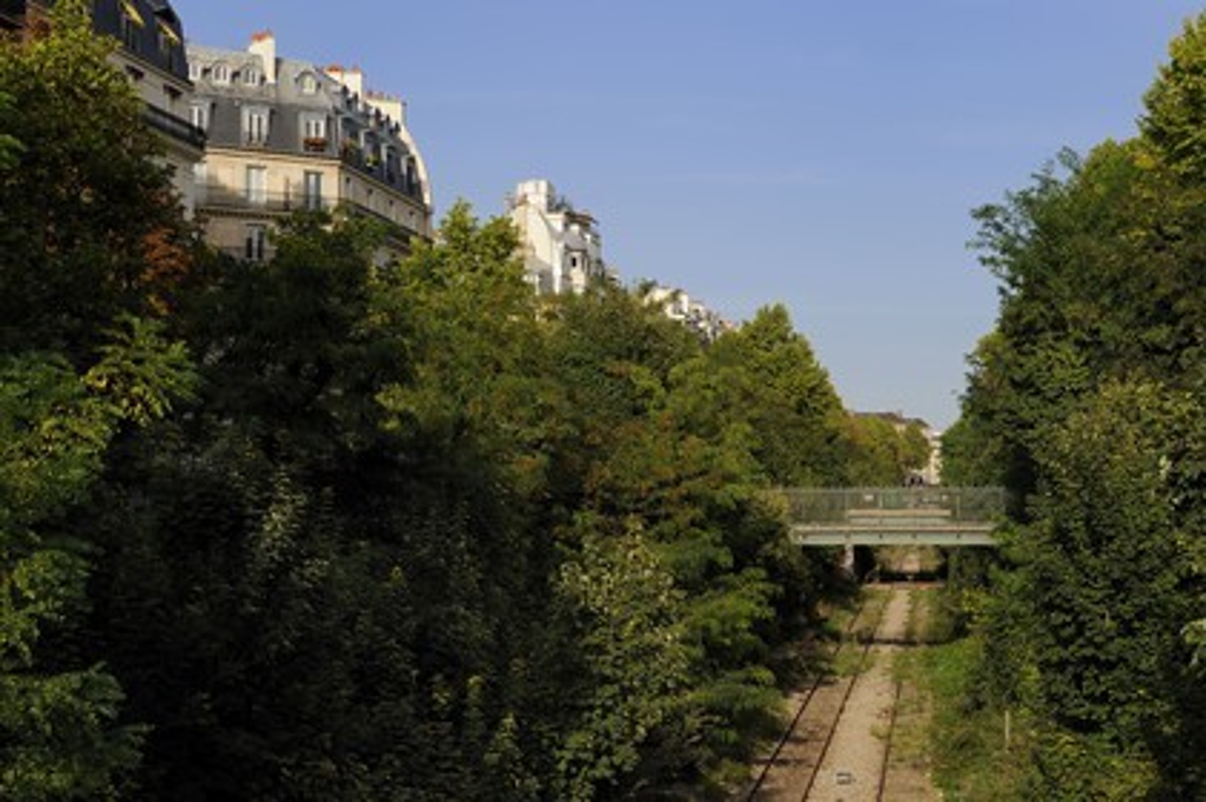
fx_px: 1674
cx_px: 603
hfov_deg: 39.6
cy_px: 401
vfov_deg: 27.0
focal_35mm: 50
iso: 200
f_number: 11
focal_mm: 50
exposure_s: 1/125
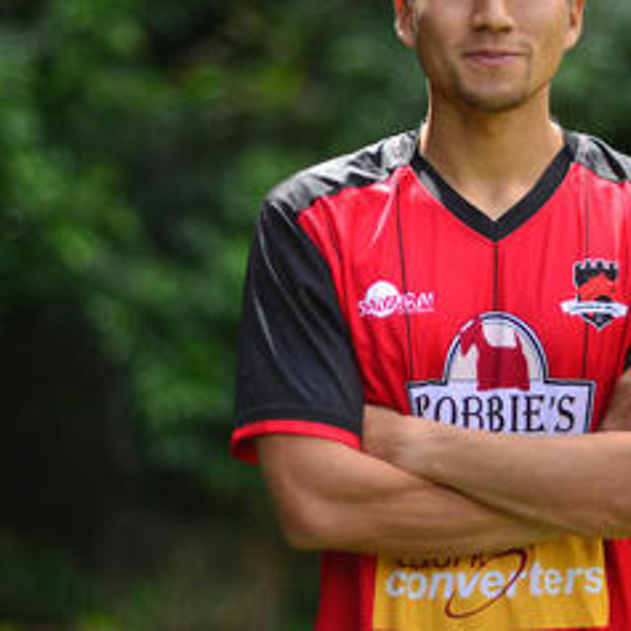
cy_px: 226
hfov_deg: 11.9
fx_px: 3011
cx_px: 423
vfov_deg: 12.0
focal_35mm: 146
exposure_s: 1/1500
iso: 50
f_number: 1.4
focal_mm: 85
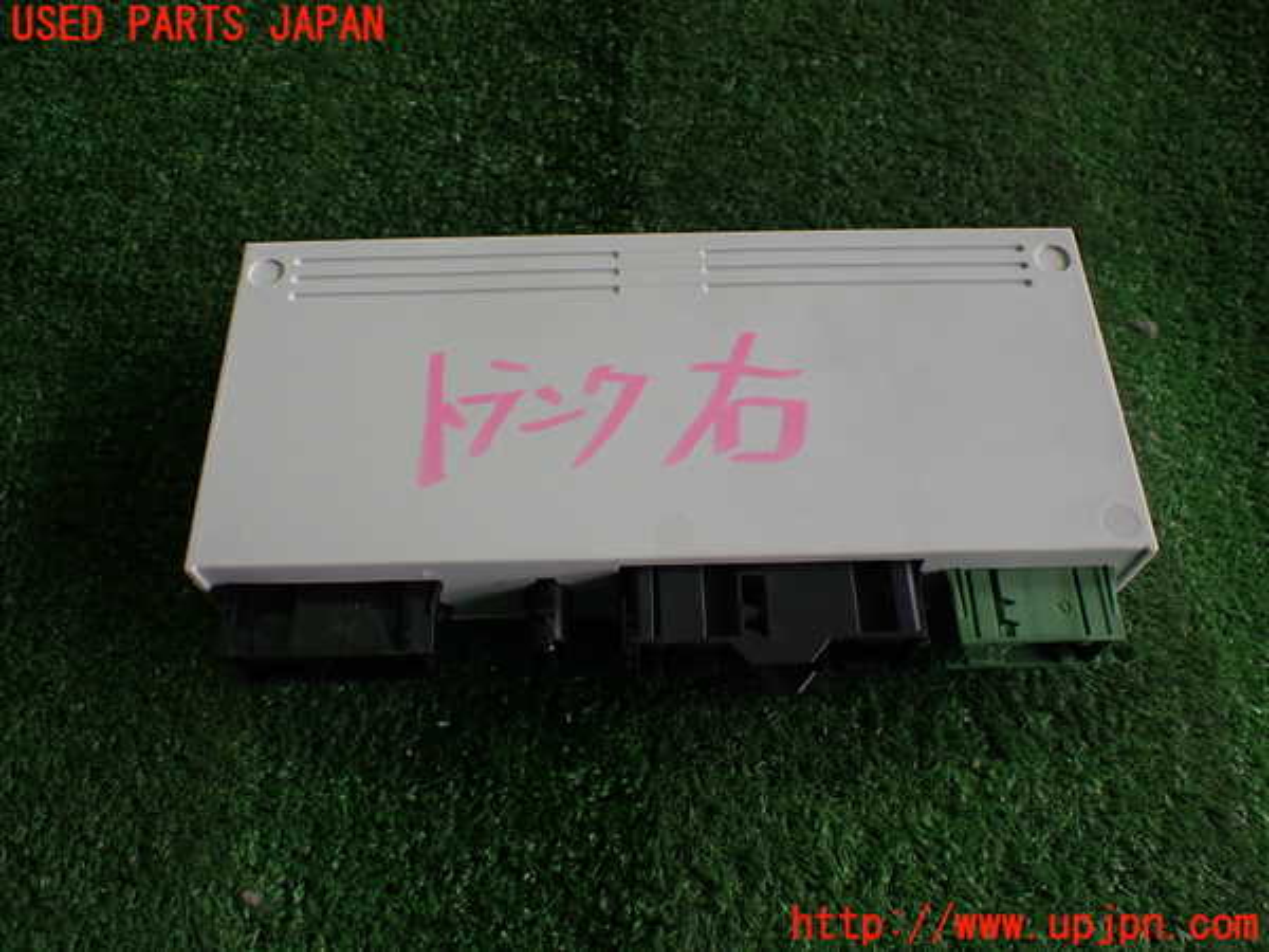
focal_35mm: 30
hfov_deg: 60.0
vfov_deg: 46.8
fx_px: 1100
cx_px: 634
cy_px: 476
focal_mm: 5.4
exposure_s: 1/125
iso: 200
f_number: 2.3
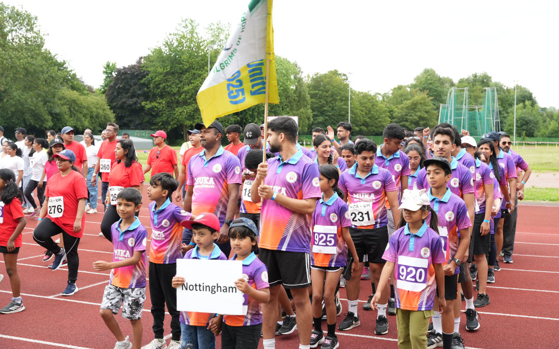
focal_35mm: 46
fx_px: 706
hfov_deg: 43.2
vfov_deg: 27.8
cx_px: 280
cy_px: 171
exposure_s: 1/250
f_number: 5
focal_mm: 45.3
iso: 400
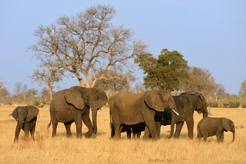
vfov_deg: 5.7
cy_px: 82
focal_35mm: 240
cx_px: 123
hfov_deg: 8.6
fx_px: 1640
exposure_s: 1/1250
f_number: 7.1
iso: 800
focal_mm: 240
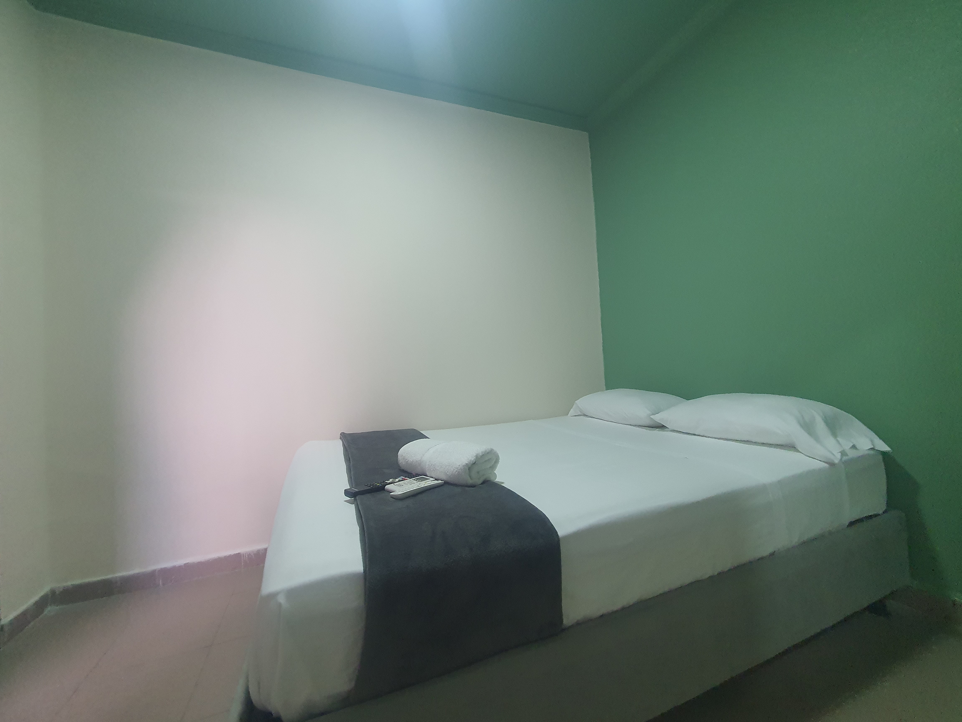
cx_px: 481
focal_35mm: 13
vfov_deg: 89.9
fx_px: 361
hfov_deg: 106.2
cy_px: 361
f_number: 2.2
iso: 400
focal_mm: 1.8
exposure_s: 1/60
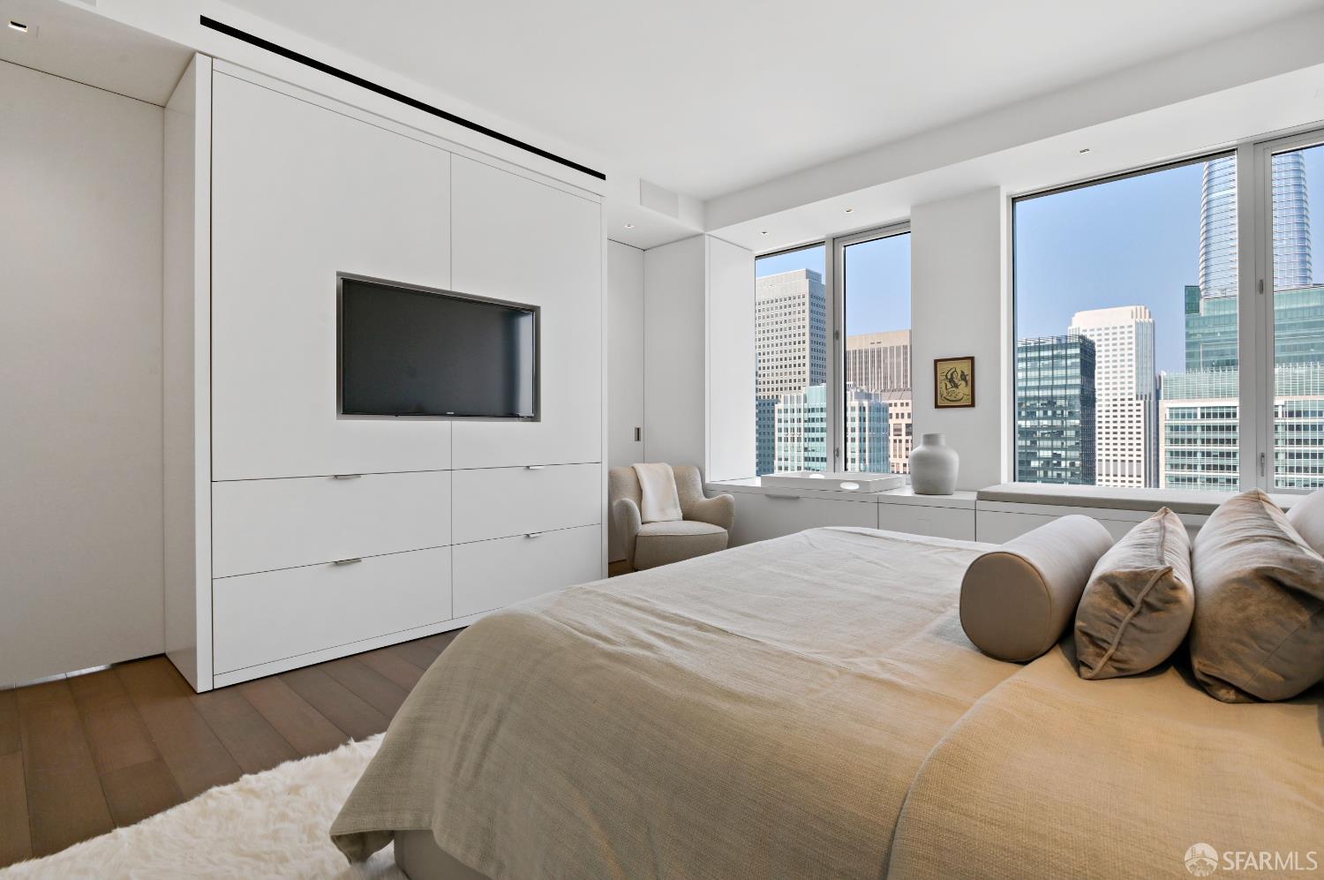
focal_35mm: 17
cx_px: 662
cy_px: 440
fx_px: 625
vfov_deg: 70.3
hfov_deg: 93.3
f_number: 11
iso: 400
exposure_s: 1/250
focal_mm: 17
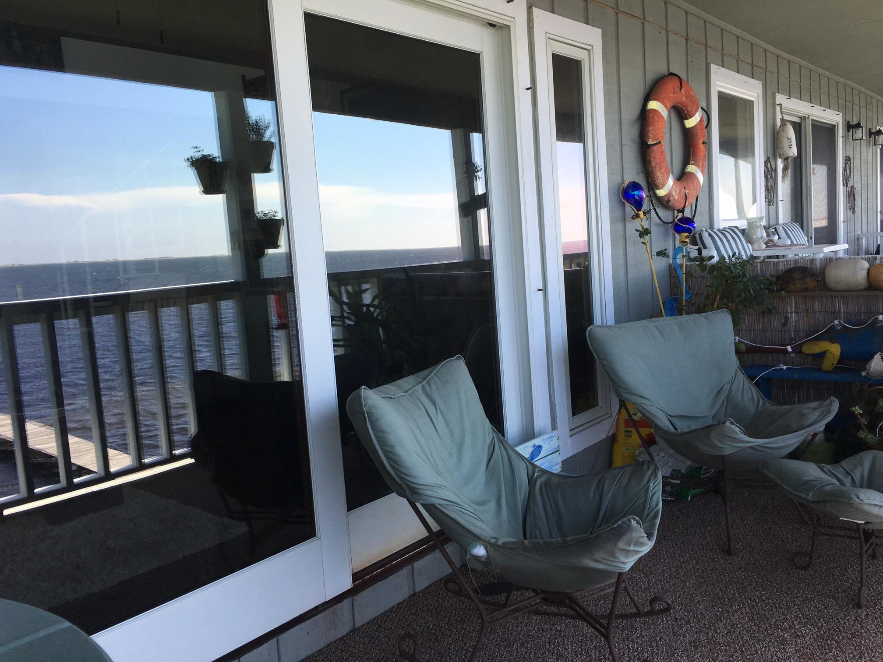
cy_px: 331
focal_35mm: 29
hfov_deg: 61.7
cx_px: 442
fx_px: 740
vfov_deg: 48.2
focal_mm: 4.15
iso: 25
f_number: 2.2
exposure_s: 1/329
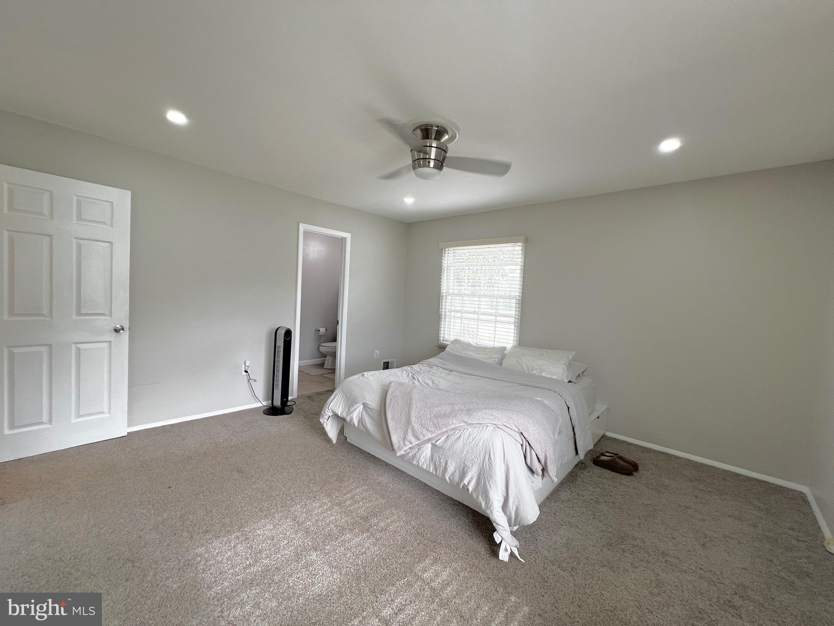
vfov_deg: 89.9
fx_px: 313
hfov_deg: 106.2
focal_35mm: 13
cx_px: 417
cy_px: 313
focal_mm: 1.57
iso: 100
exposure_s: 1/120
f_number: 1.8
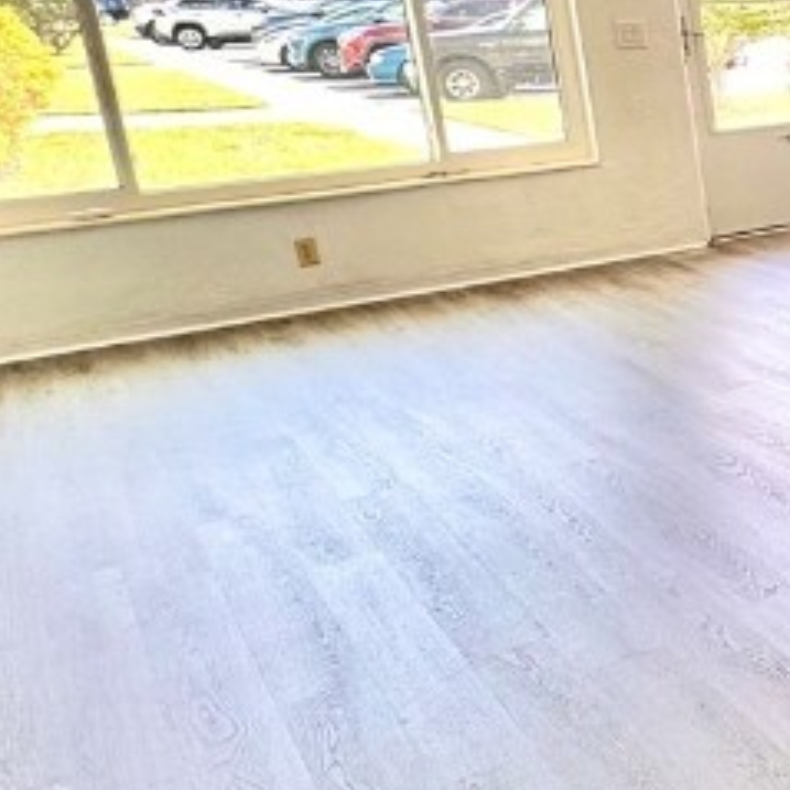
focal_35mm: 53
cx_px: 1319
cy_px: 281
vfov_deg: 32.0
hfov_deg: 22.8
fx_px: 1368
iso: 64
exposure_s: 1/120
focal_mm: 2.22
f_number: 2.2
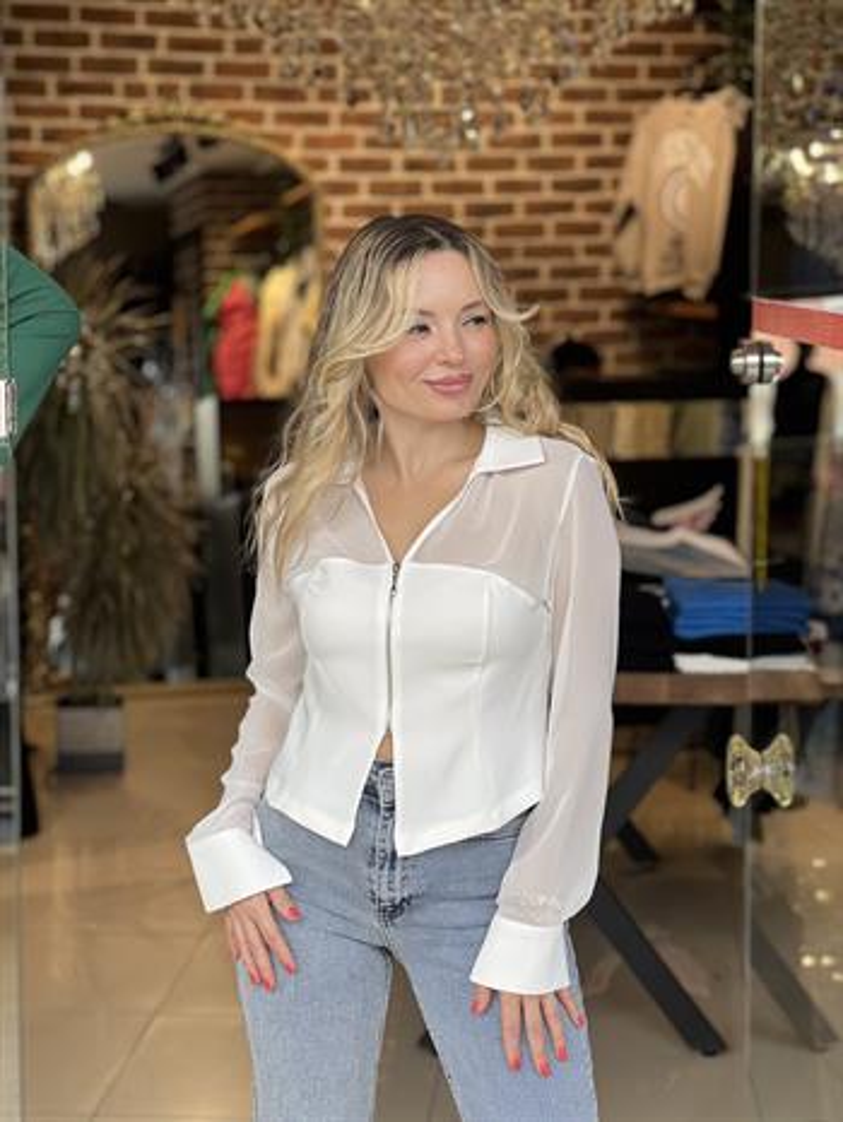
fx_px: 2498
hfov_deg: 19.2
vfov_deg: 25.3
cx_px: 422
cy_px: 561
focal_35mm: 77
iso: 20
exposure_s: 1/100
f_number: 2.8
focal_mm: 9
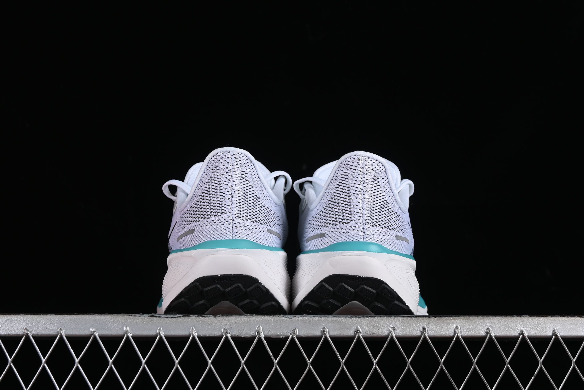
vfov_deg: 18.2
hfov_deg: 27.0
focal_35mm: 75
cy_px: 195
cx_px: 292
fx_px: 1217
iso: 160
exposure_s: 1/80
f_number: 8
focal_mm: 50
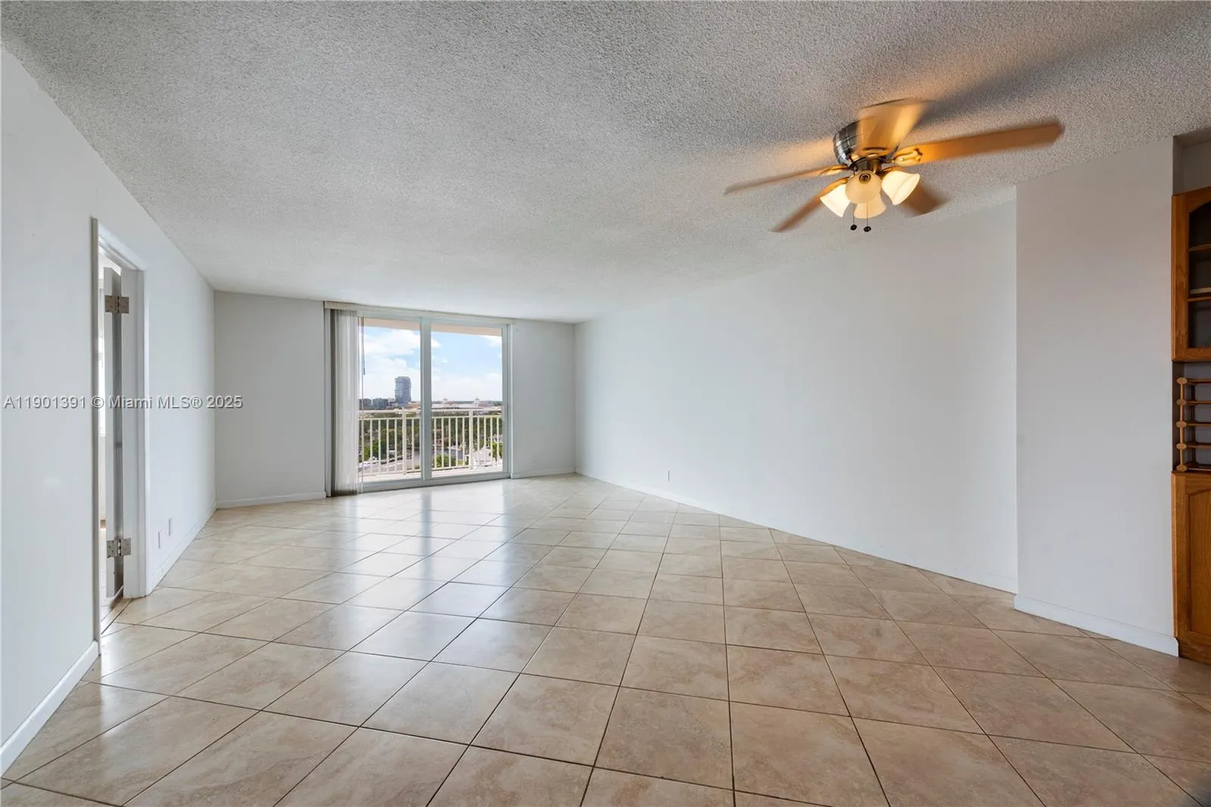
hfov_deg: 104.2
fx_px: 471
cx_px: 606
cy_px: 404
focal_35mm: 14
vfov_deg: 81.2
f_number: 9
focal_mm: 14
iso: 640
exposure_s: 1/400
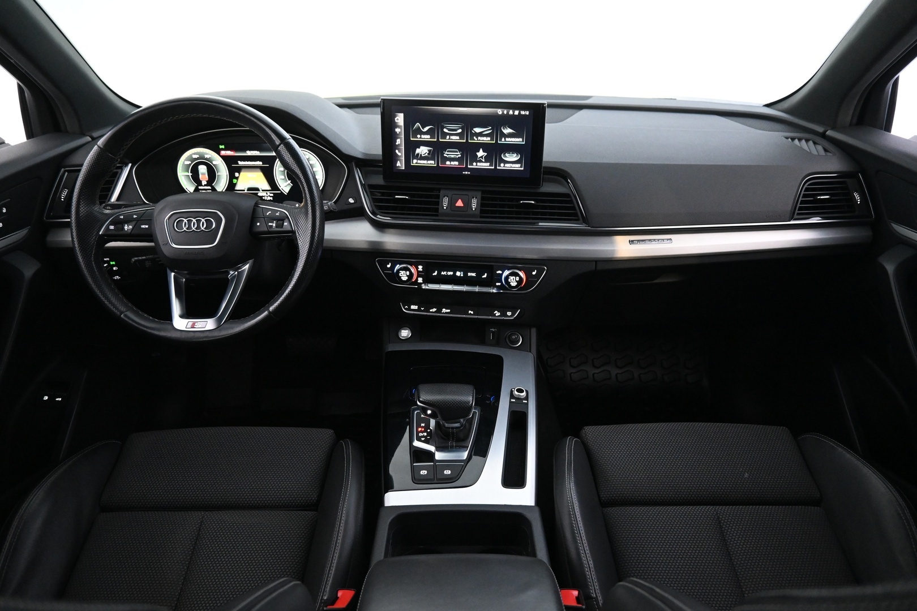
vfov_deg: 53.1
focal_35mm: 24
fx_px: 611
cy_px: 306
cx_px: 458
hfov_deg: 73.7
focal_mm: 16
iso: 3600
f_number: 3.5
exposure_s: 1/25
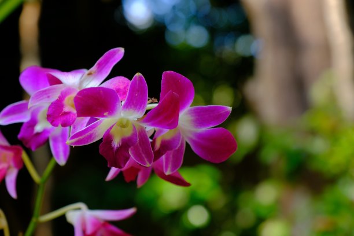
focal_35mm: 105
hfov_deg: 19.5
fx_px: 1032
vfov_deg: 13.0
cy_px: 118
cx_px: 177
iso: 200
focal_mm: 70.2
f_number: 5.3
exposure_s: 1/50
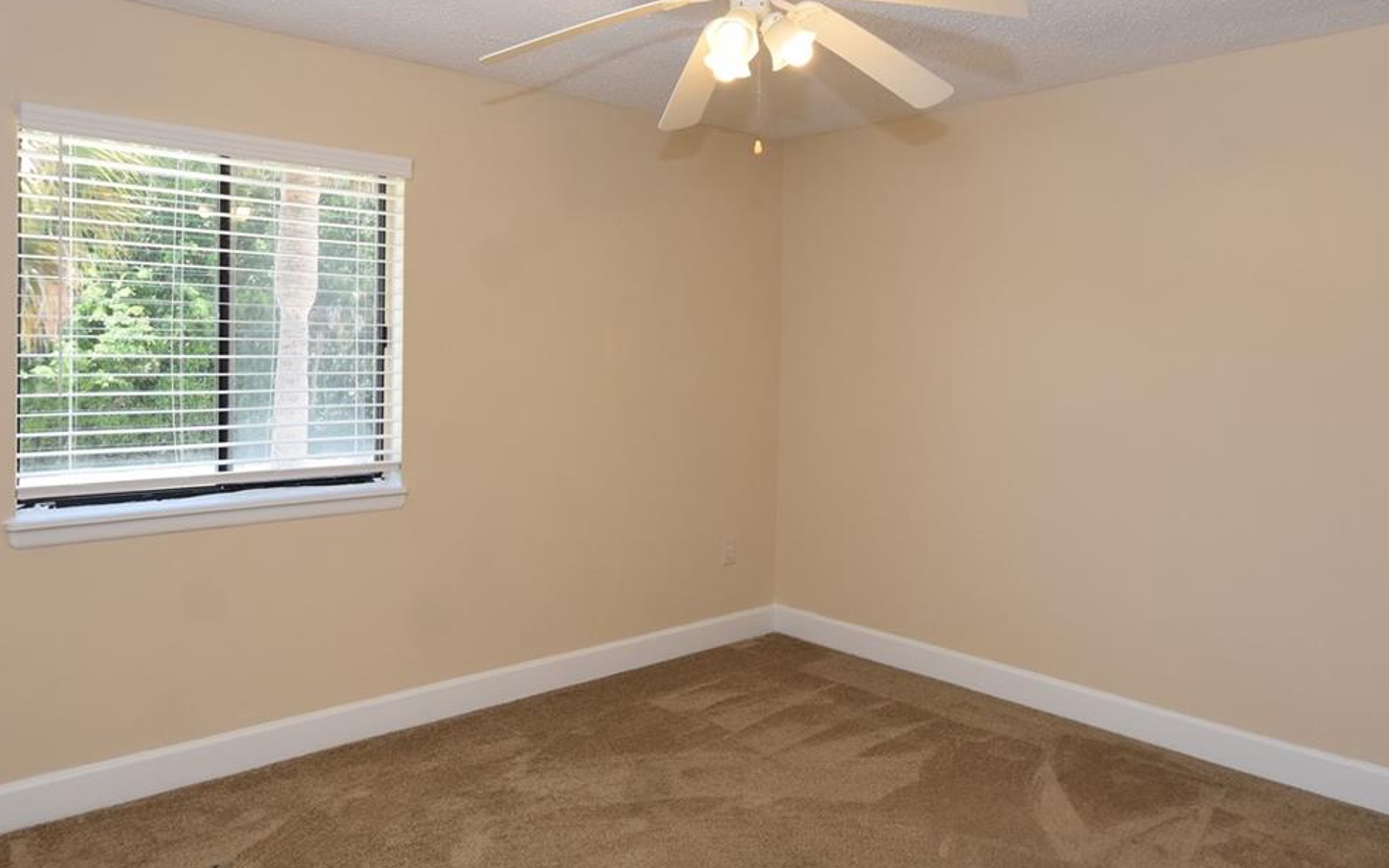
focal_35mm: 25
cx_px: 622
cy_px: 359
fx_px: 946
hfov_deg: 72.3
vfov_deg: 49.0
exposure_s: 1/80
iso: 200
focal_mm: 10
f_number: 4.5
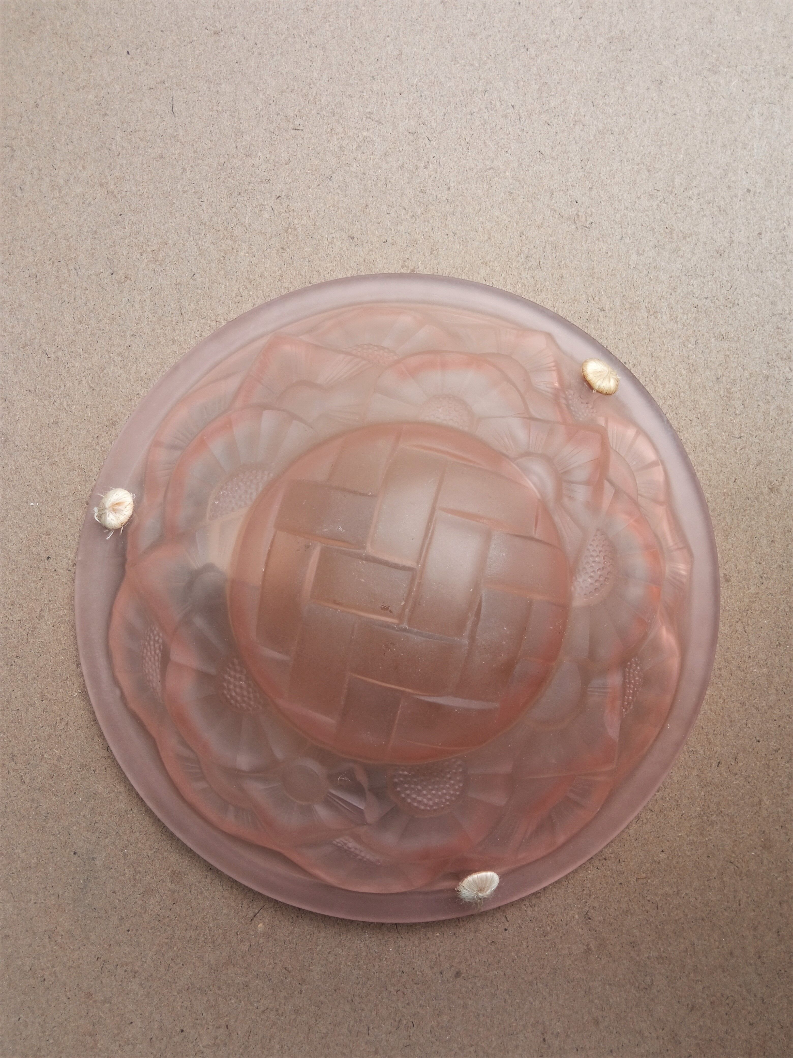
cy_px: 529
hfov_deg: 51.4
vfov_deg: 65.3
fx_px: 825
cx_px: 396
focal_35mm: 27
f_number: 2.2
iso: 144
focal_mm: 3.79
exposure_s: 1/100
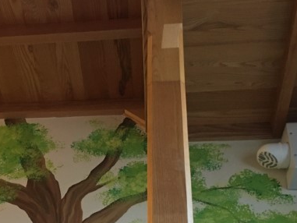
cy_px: 217
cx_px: 85
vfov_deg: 21.9
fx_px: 558
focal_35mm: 65
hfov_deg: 29.5
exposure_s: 1/33
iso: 200
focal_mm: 4.15
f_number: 2.2
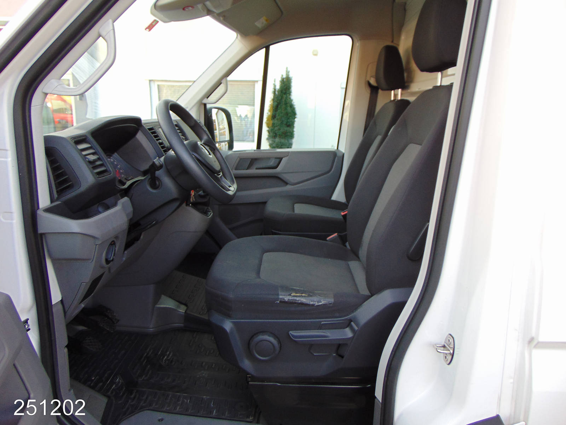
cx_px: 283
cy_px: 212
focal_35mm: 25
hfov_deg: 69.4
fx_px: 409
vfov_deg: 54.9
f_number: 3
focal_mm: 4.5
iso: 80
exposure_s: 1/40
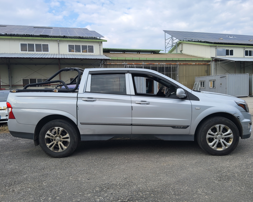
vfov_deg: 51.5
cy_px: 103
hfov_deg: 62.2
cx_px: 130
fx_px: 210
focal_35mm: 28
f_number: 1.8
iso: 12
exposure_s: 1/313
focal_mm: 3.98
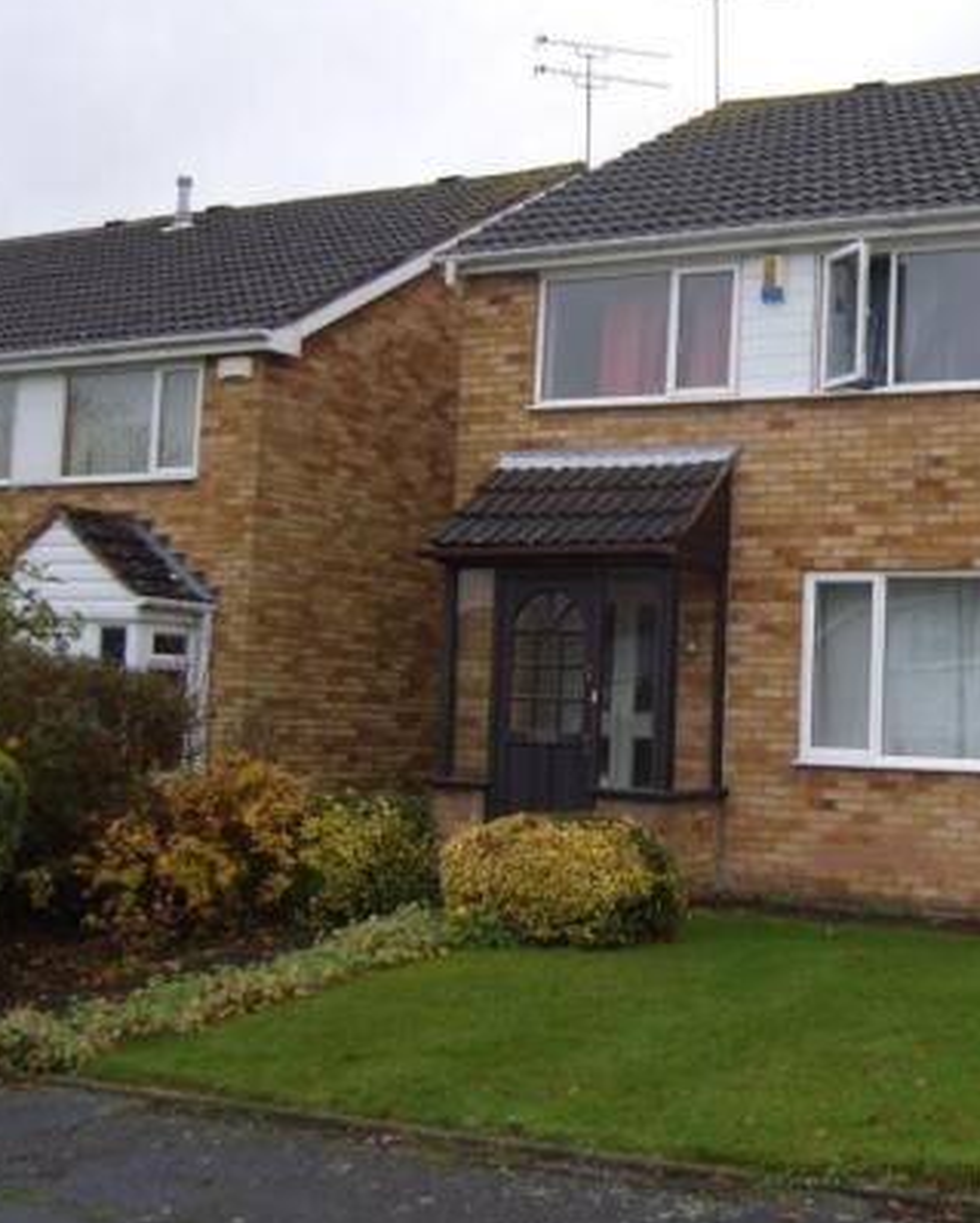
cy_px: 582
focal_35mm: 50
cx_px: 825
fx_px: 1811
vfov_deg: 37.3
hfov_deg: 29.4
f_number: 2.8
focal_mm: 7.4
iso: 80
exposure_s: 1/90
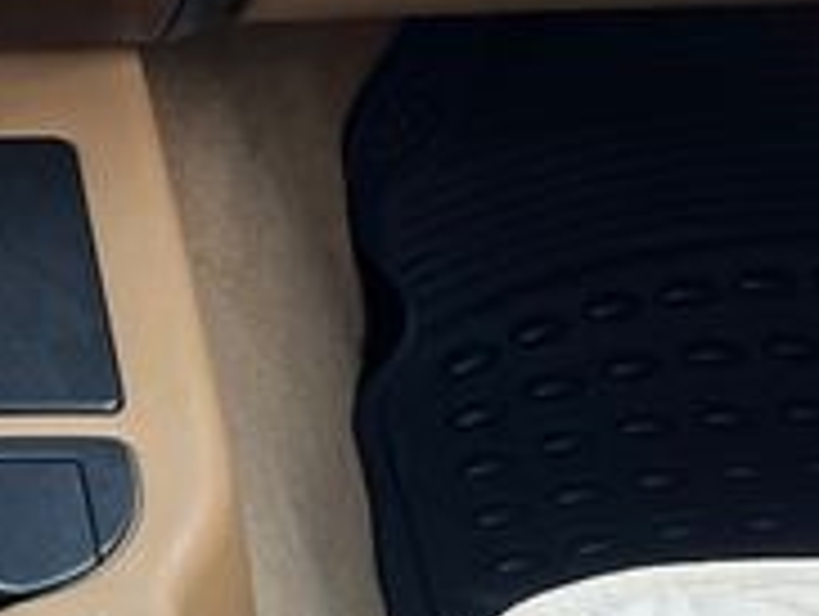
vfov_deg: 10.2
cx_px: -248
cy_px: 288
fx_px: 3459
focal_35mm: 146
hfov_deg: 13.0
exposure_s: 1/121
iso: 125
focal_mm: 5.1
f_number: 1.6
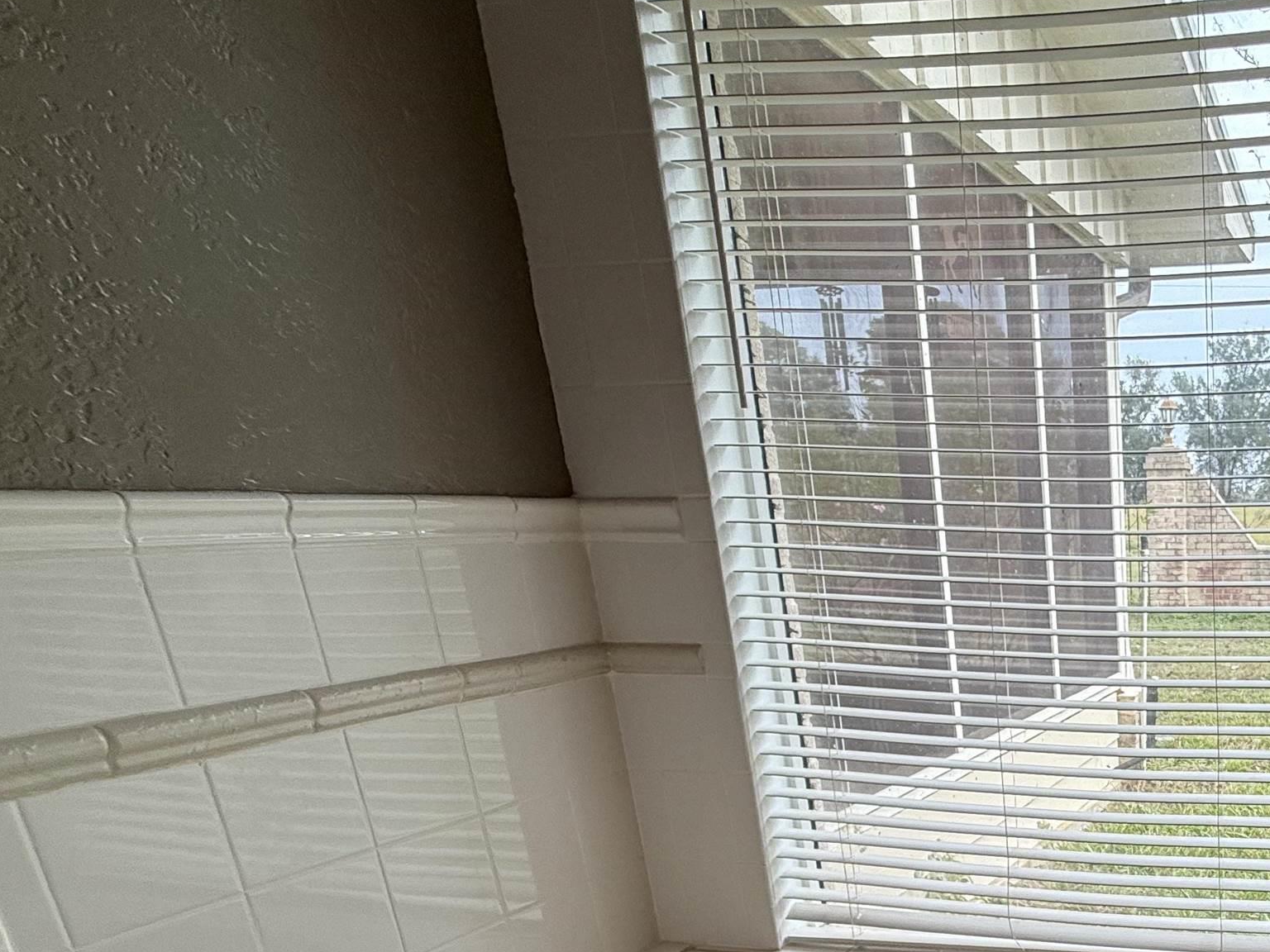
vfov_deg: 45.3
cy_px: 848
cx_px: 1226
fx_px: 1027
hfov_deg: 52.5
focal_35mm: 28
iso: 50
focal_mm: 2.22
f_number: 2.2
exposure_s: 1/216
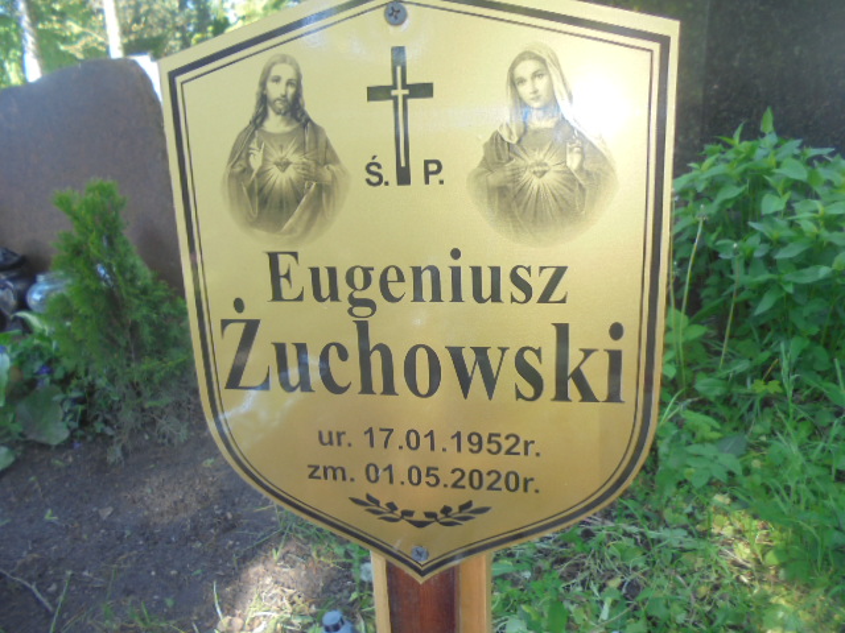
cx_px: 422
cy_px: 316
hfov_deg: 67.3
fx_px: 635
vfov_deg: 53.1
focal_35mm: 26
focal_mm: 4.6
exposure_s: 1/60
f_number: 3.5
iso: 100
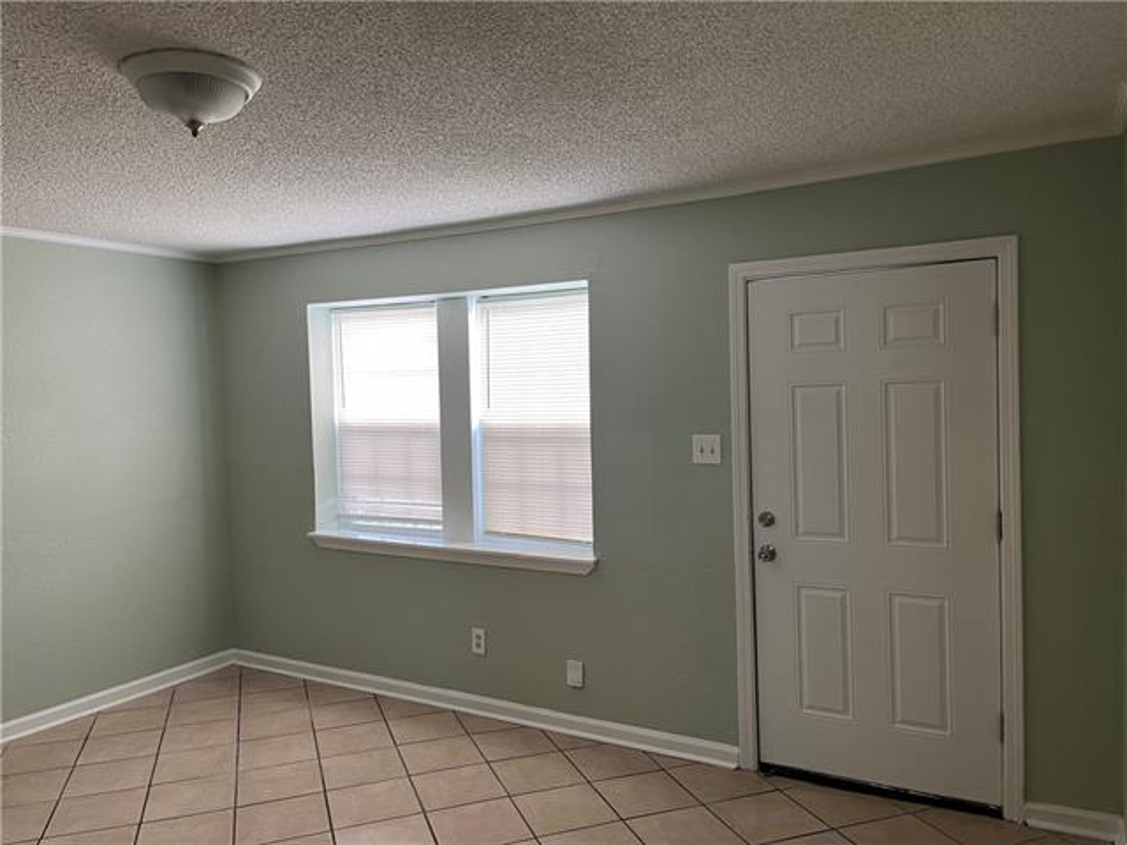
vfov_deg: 53.1
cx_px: 564
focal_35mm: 26
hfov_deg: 67.3
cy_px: 422
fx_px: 846
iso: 100
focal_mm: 5.1
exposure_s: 1/60
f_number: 1.6
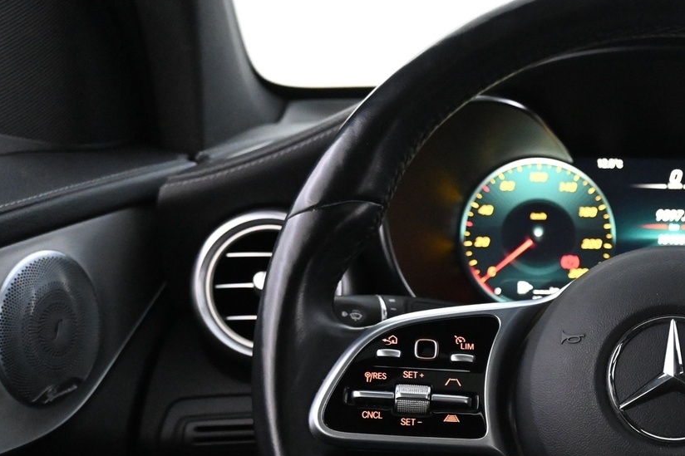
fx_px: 1122
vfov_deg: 22.6
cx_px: 672
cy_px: 375
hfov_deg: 31.6
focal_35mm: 59
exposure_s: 1/30
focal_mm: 20
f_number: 3.8
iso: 5600
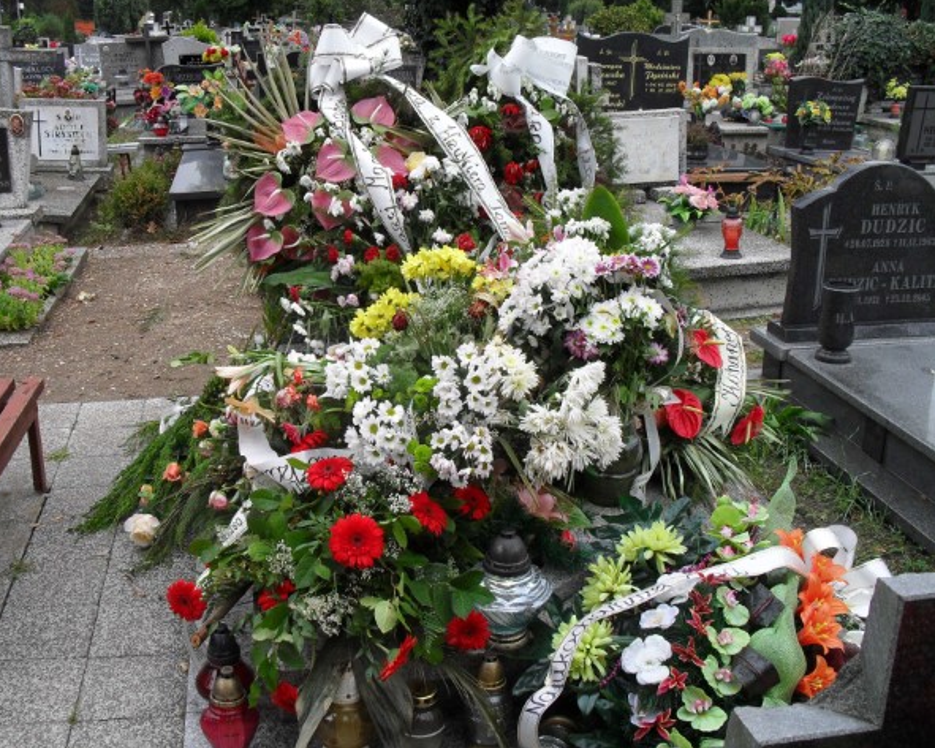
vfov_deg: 40.1
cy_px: 370
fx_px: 1024
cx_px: 443
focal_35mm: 37
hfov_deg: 49.1
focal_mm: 6.3
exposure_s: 1/125
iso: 100
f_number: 3.2
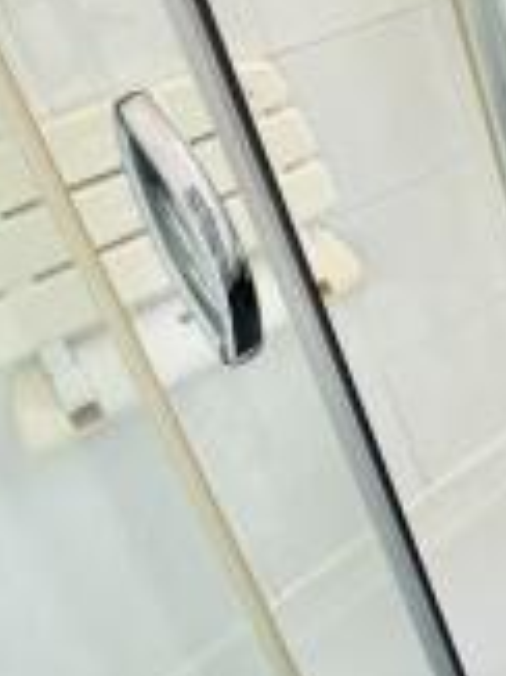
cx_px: 997
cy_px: -48
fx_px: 976
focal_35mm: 50
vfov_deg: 33.8
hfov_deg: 18.9
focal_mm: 2.22
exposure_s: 1/99
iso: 40
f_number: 2.2
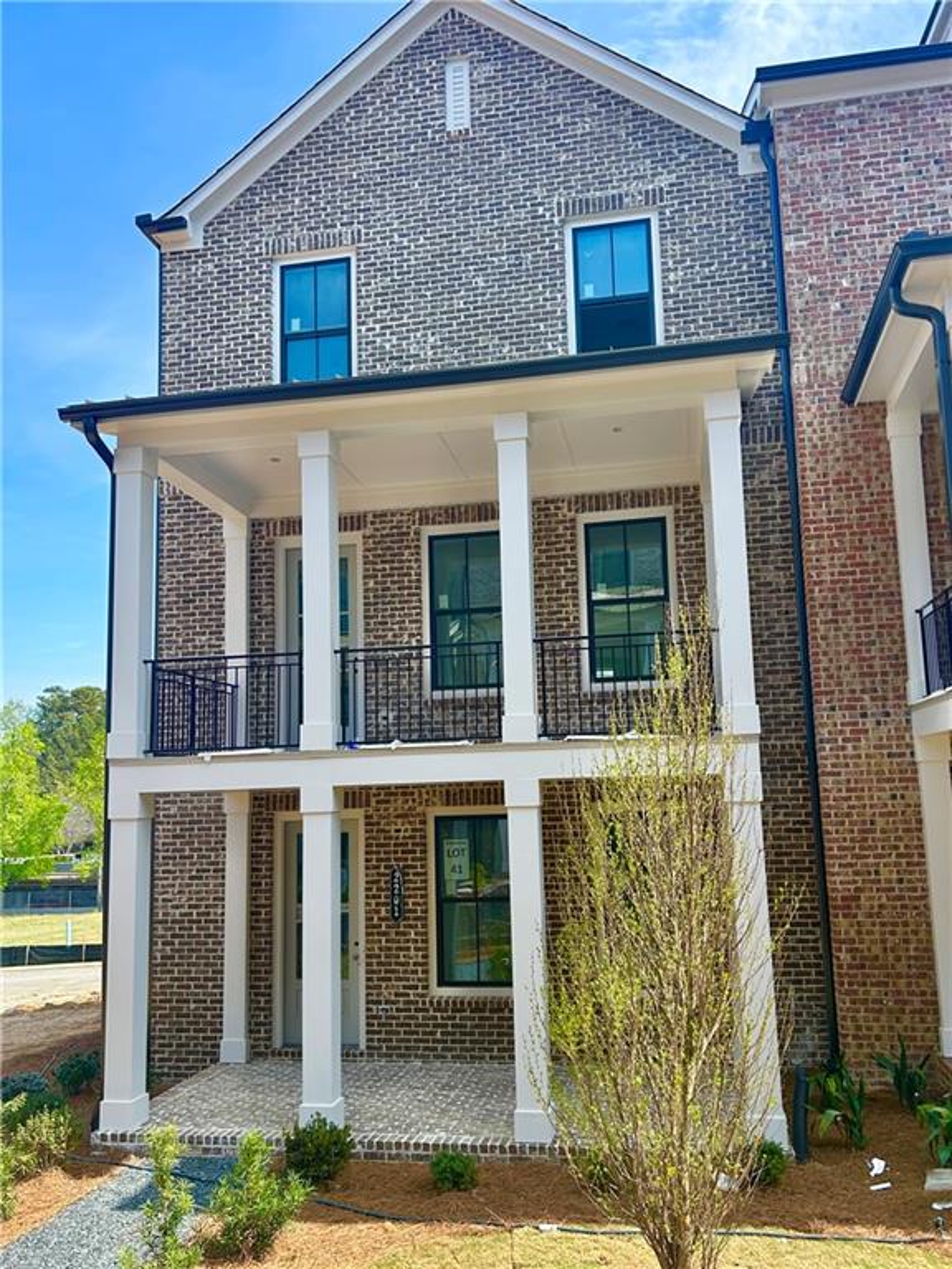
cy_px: 634
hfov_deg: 53.1
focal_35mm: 26
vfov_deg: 67.3
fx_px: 953
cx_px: 476
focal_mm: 5.7
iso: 50
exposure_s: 1/1575
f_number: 1.5
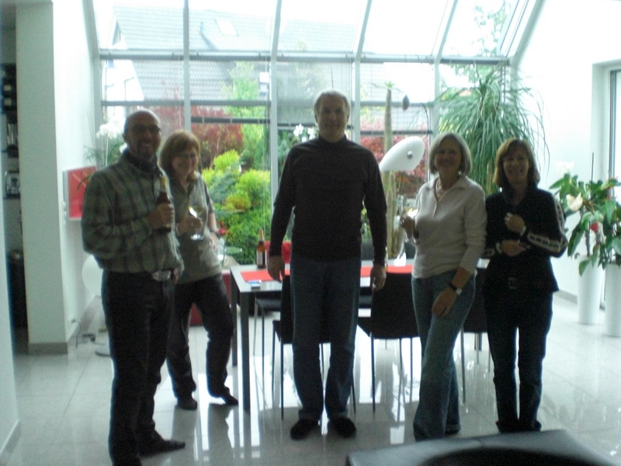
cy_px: 233
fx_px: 682
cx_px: 310
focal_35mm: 38
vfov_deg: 37.7
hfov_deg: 49.0
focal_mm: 6.3
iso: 400
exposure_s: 1/60
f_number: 3.1
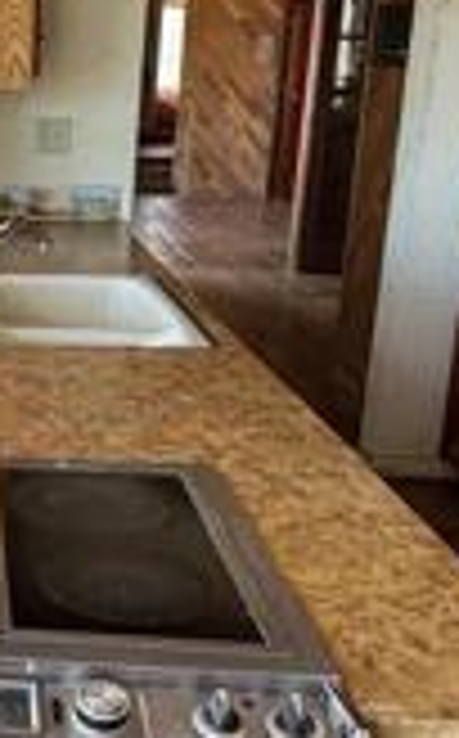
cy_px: 400
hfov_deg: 19.8
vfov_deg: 35.1
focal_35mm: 58
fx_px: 1165
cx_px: -198
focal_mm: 2.22
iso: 80
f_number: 2.2
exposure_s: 1/99
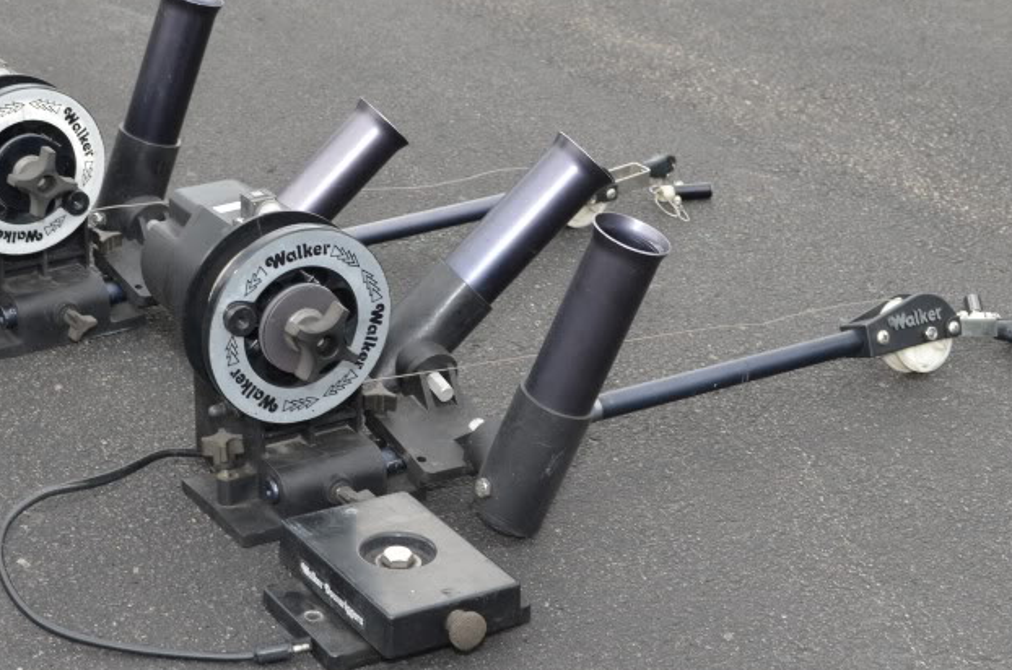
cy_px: 309
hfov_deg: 25.5
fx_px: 2216
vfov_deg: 17.2
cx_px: 304
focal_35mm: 79
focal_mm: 32
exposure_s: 1/160
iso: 250
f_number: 6.3
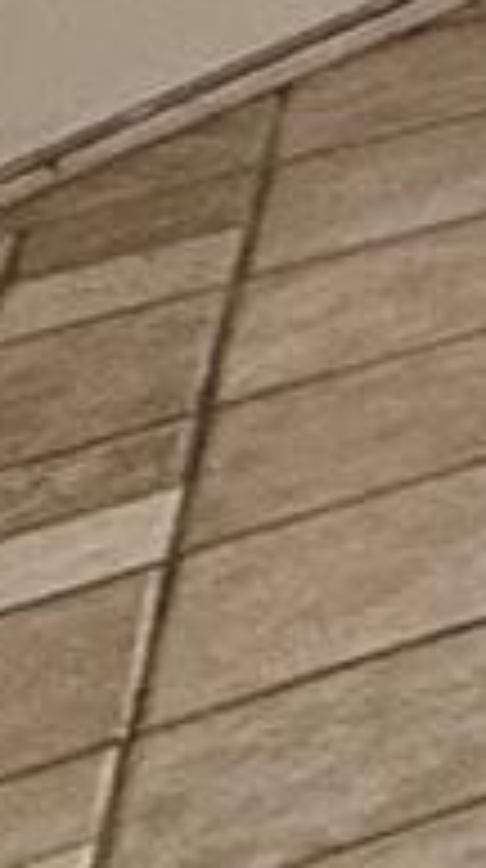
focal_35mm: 162
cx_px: 4180
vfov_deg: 9.6
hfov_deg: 3.5
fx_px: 3726
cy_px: -1902
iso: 160
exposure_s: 1/120
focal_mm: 2.22
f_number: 2.2
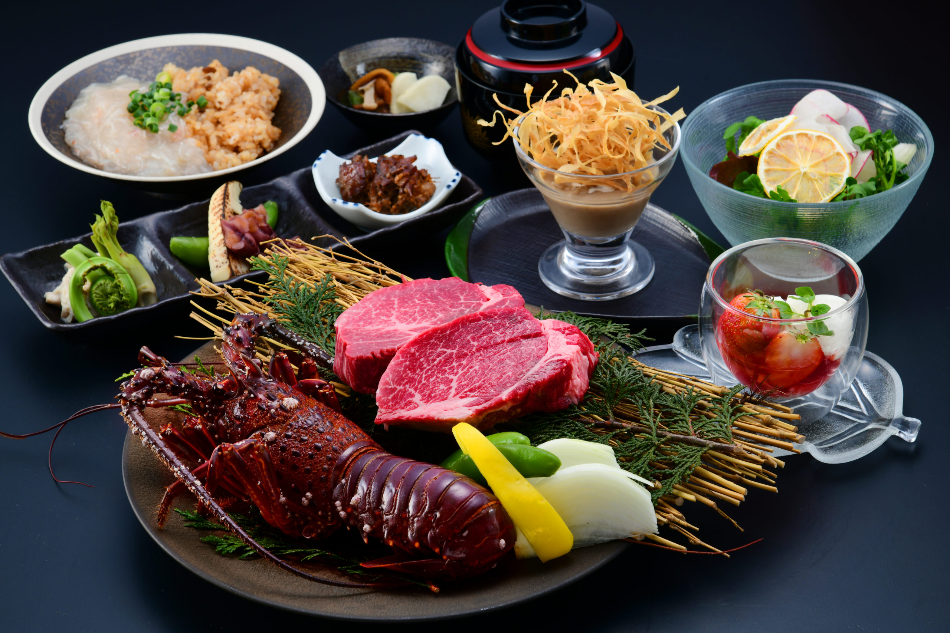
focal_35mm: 110
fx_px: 2903
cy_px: 316
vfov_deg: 12.5
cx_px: 475
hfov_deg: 18.6
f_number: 16
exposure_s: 1/125
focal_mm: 110
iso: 160
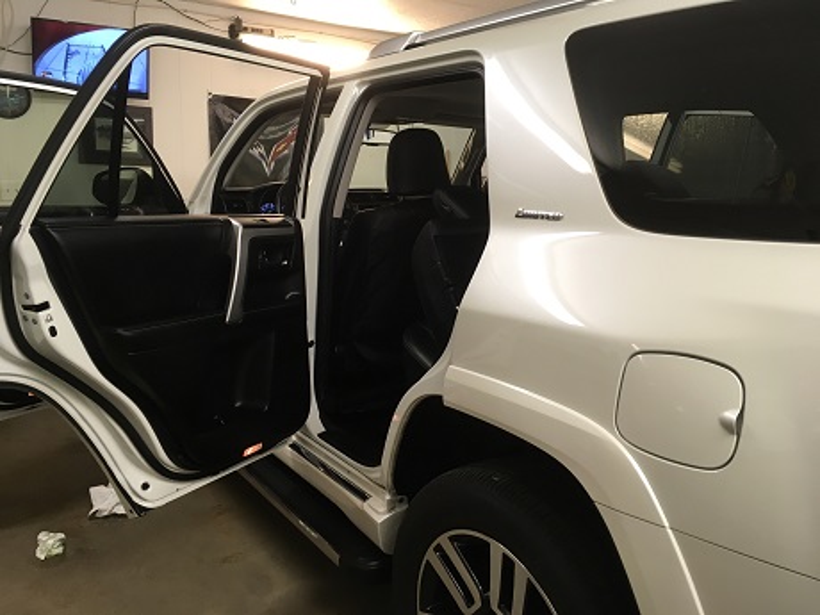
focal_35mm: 29
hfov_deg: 61.7
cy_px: 308
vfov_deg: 48.2
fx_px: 687
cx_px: 410
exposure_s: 1/30
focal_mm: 4.15
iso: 50
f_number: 2.2
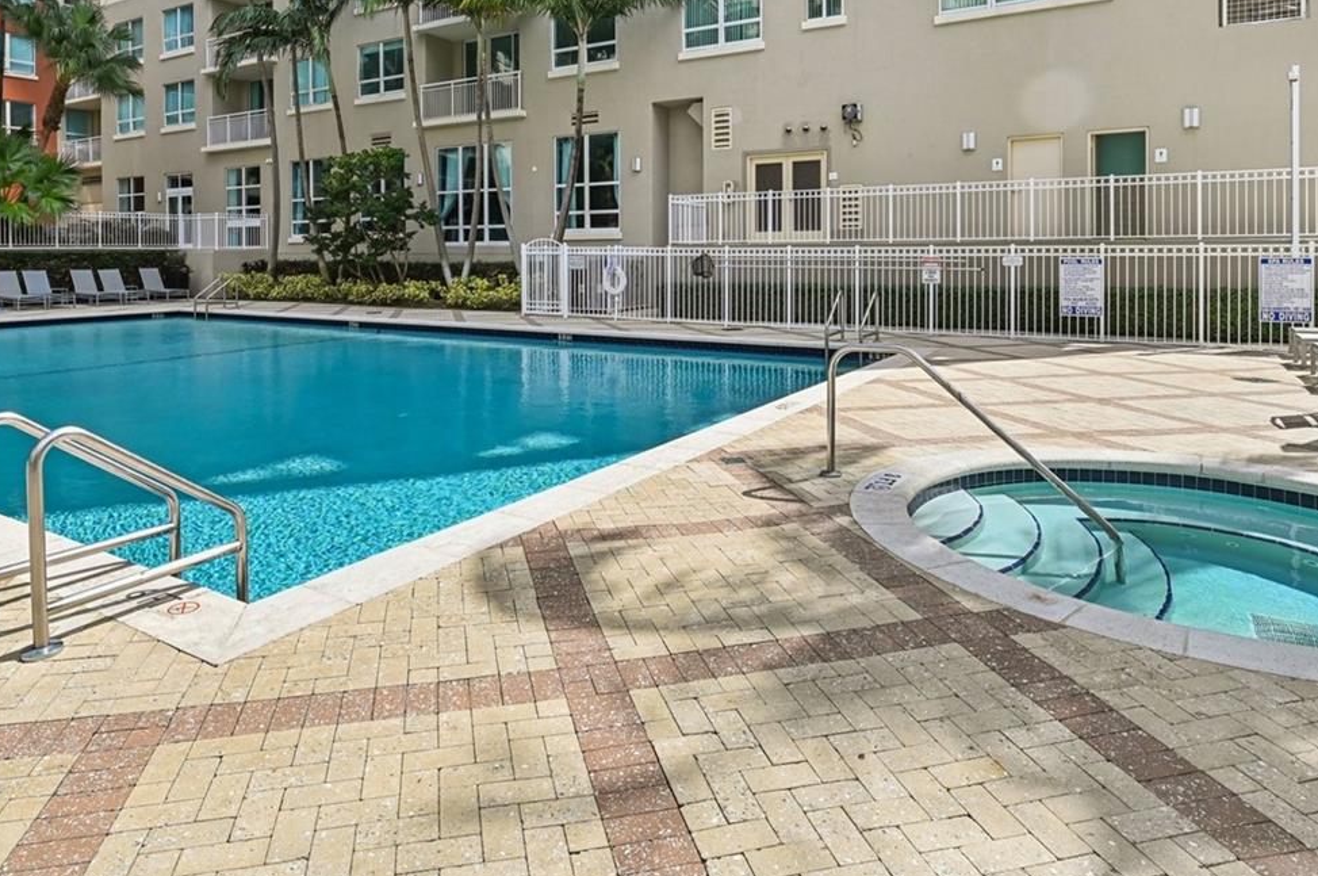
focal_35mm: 23
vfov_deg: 53.4
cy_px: 261
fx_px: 841
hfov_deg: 76.1
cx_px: 613
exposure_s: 1/250
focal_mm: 14
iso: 100
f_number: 8
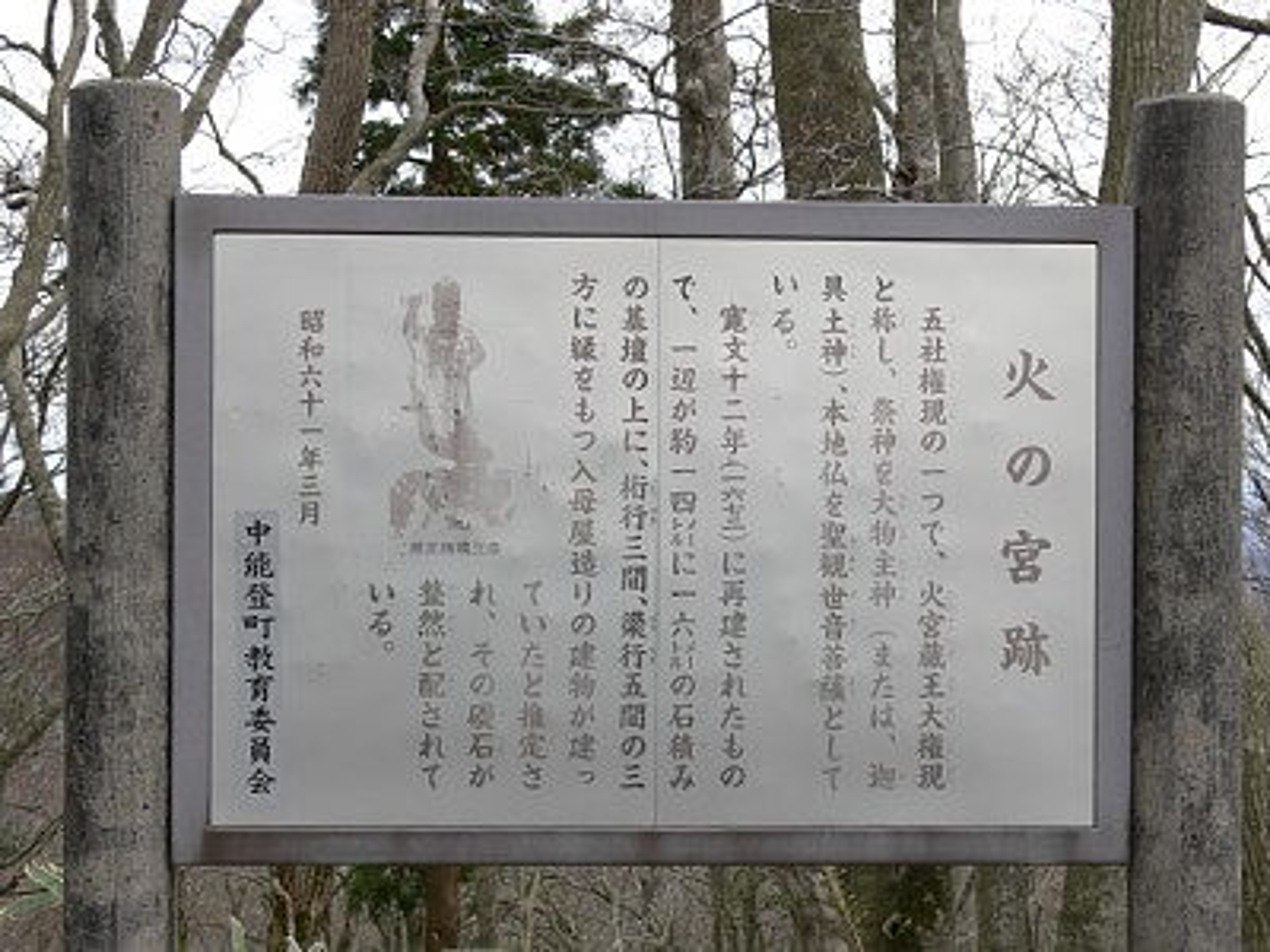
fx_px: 2055
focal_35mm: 56
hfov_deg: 34.3
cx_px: 635
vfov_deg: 26.1
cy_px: 476
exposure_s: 1/100
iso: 80
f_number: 4.5
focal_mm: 11.8
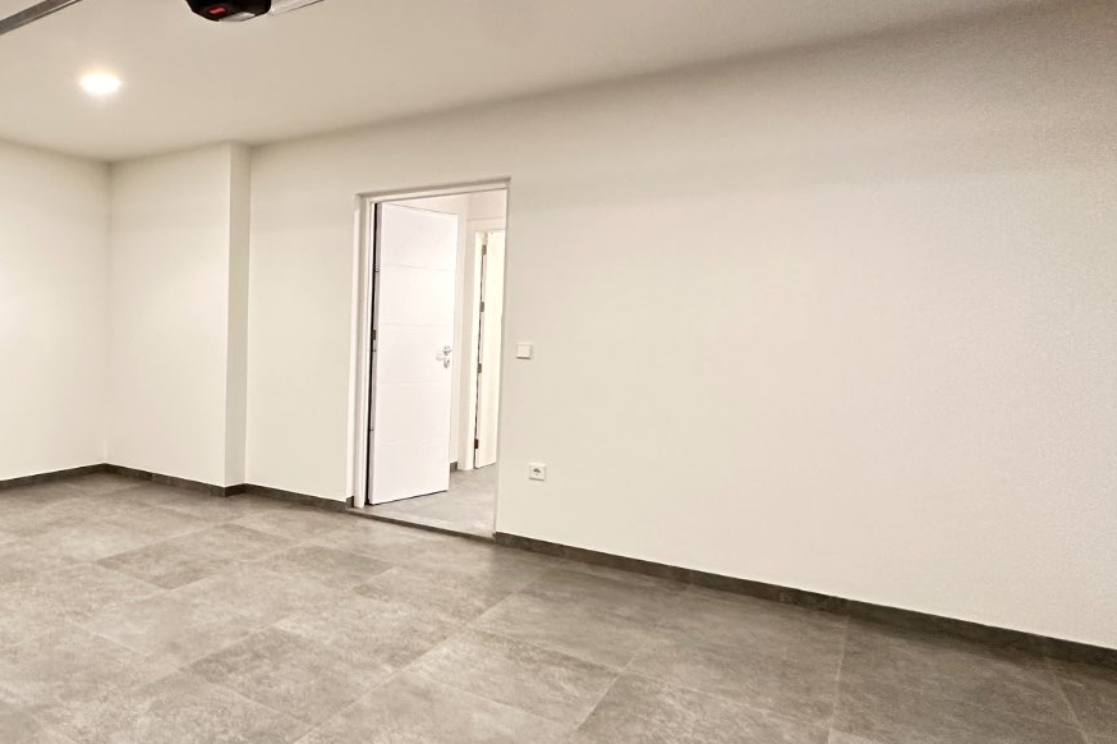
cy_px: 369
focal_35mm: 25
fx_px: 775
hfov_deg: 62.8
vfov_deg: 51.2
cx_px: 164
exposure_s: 1/50
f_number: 2.2
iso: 400
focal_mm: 2.22
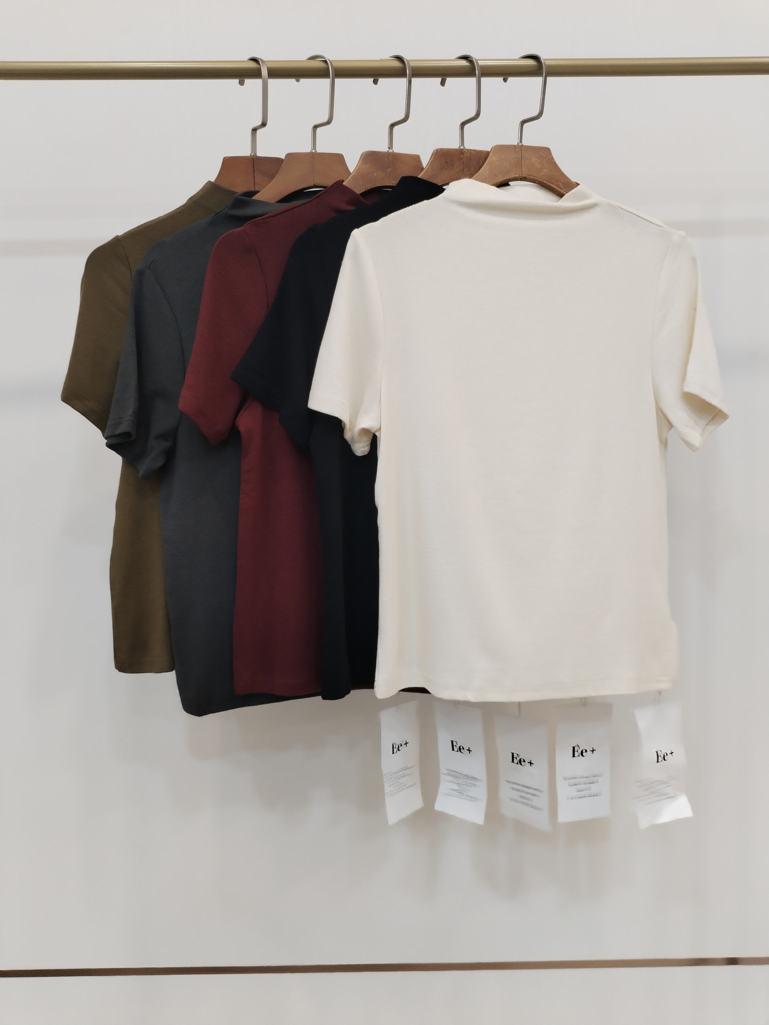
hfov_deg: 48.2
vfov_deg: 61.7
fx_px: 859
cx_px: 384
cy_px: 512
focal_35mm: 29
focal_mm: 4.75
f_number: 1.8
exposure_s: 1/50
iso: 296
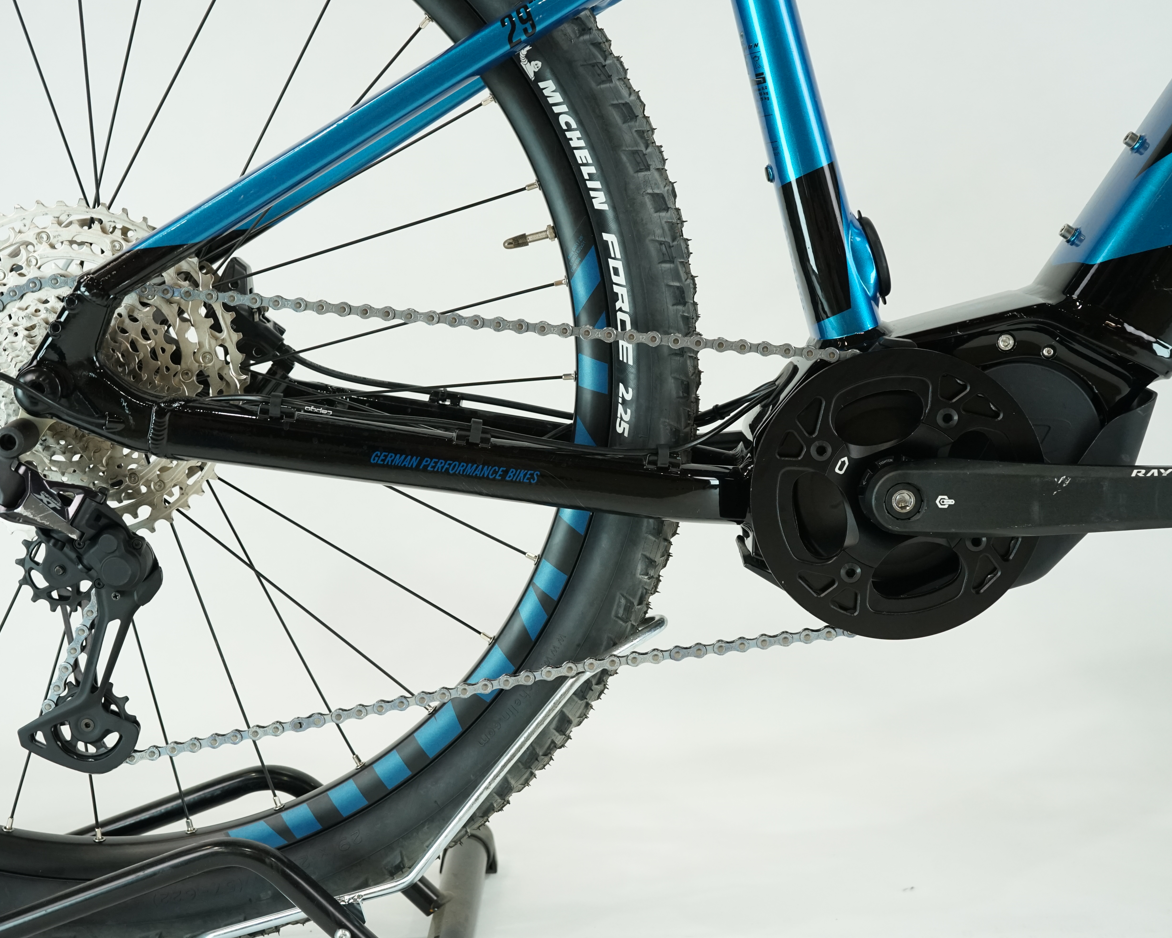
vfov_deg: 30.8
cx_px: 575
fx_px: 1700
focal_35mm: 49
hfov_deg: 38.0
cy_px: 471
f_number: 5.6
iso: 1600
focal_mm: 43
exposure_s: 1/200
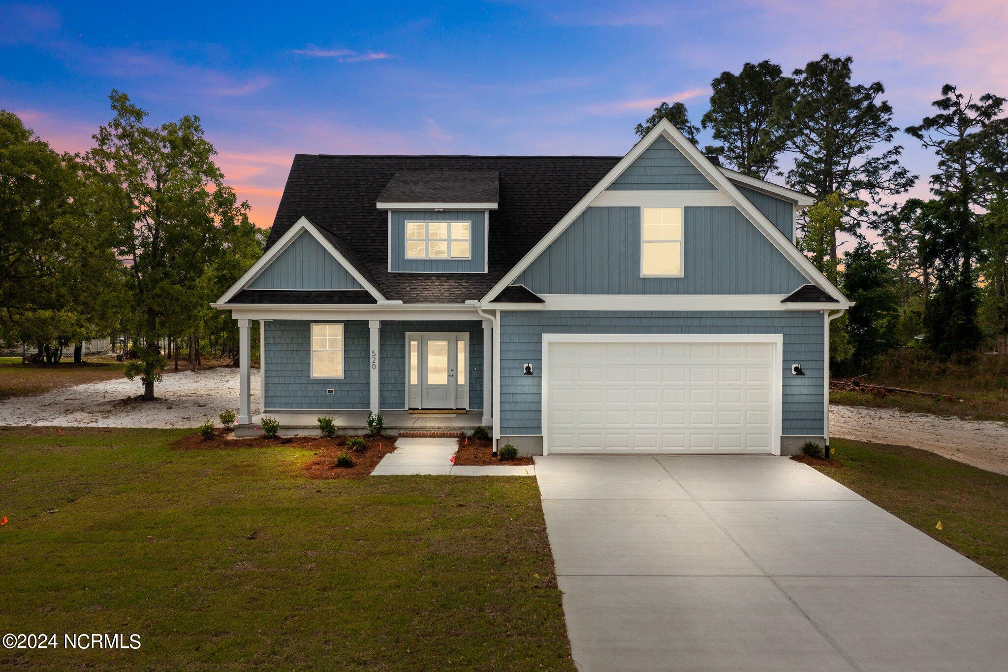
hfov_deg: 65.5
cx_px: 504
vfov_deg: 46.4
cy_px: 336
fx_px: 784
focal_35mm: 28
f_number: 3.2
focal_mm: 10.26
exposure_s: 1/240
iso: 100
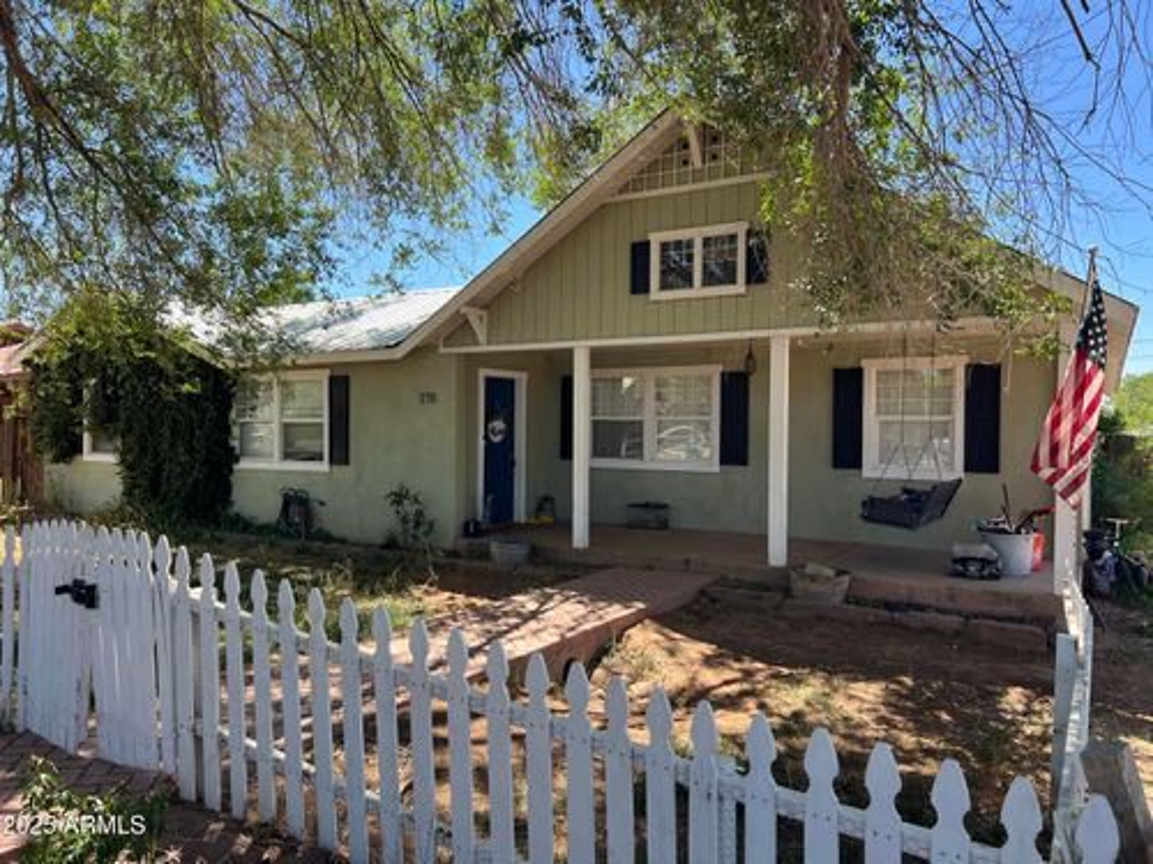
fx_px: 866
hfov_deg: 67.3
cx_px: 576
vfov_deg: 53.1
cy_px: 432
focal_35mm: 26
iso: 50
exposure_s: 1/743
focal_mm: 5.7
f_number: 1.5
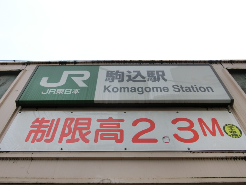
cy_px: 92
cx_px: 123
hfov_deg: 69.4
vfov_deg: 54.9
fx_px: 178
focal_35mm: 25
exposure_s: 1/200
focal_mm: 4.5
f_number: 3.5
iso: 80
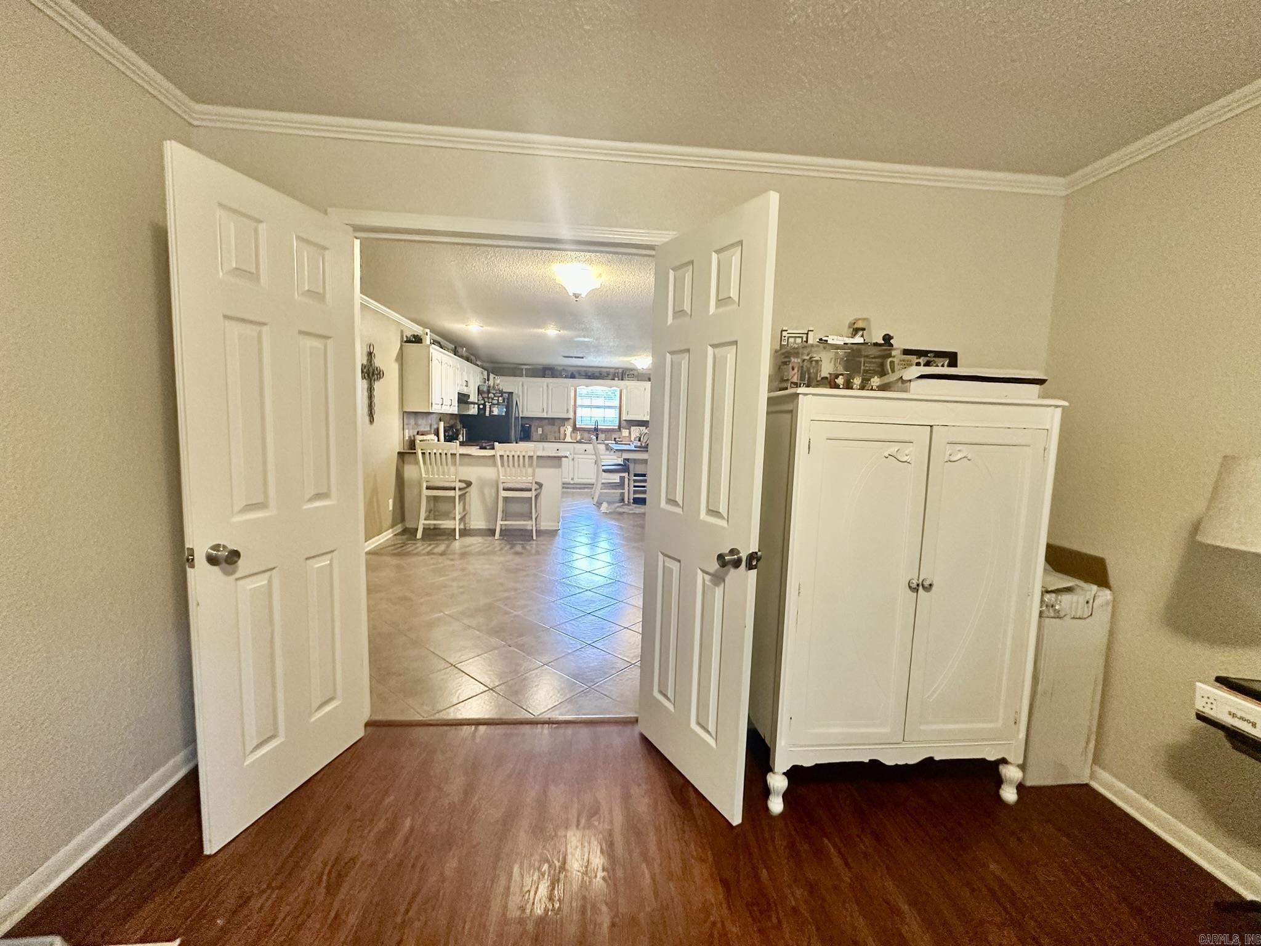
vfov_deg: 85.7
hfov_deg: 102.1
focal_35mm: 14
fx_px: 510
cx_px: 630
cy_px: 473
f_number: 2.2
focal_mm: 2.22
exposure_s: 1/60
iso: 400
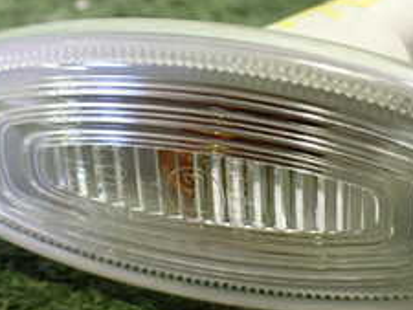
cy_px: 141
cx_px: 296
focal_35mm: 80
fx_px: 955
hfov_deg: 24.2
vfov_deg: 18.4
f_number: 2.3
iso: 800
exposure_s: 1/40
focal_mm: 5.4
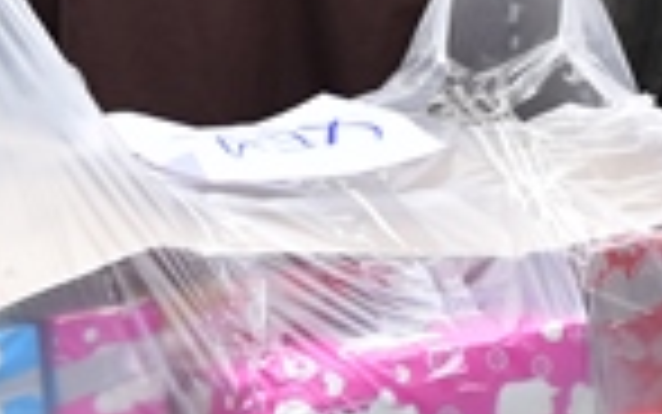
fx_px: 4620
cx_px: 734
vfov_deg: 5.0
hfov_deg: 8.1
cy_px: -479
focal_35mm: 256
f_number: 3.2
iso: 250
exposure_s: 1/250
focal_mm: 36
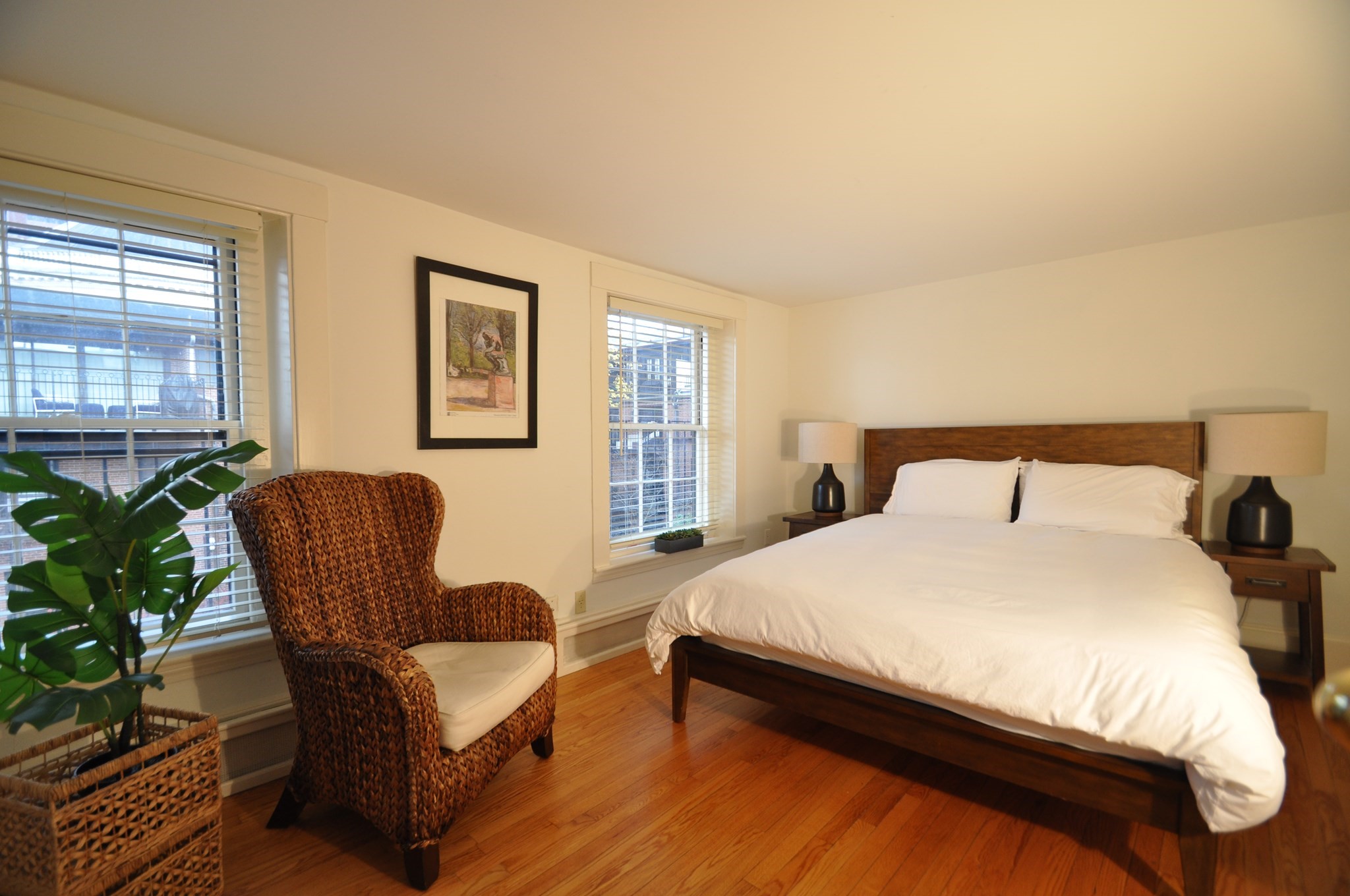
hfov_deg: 100.5
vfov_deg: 77.2
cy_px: 448
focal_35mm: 15
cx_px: 675
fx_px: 562
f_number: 5
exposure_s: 1/100
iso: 400
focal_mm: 10
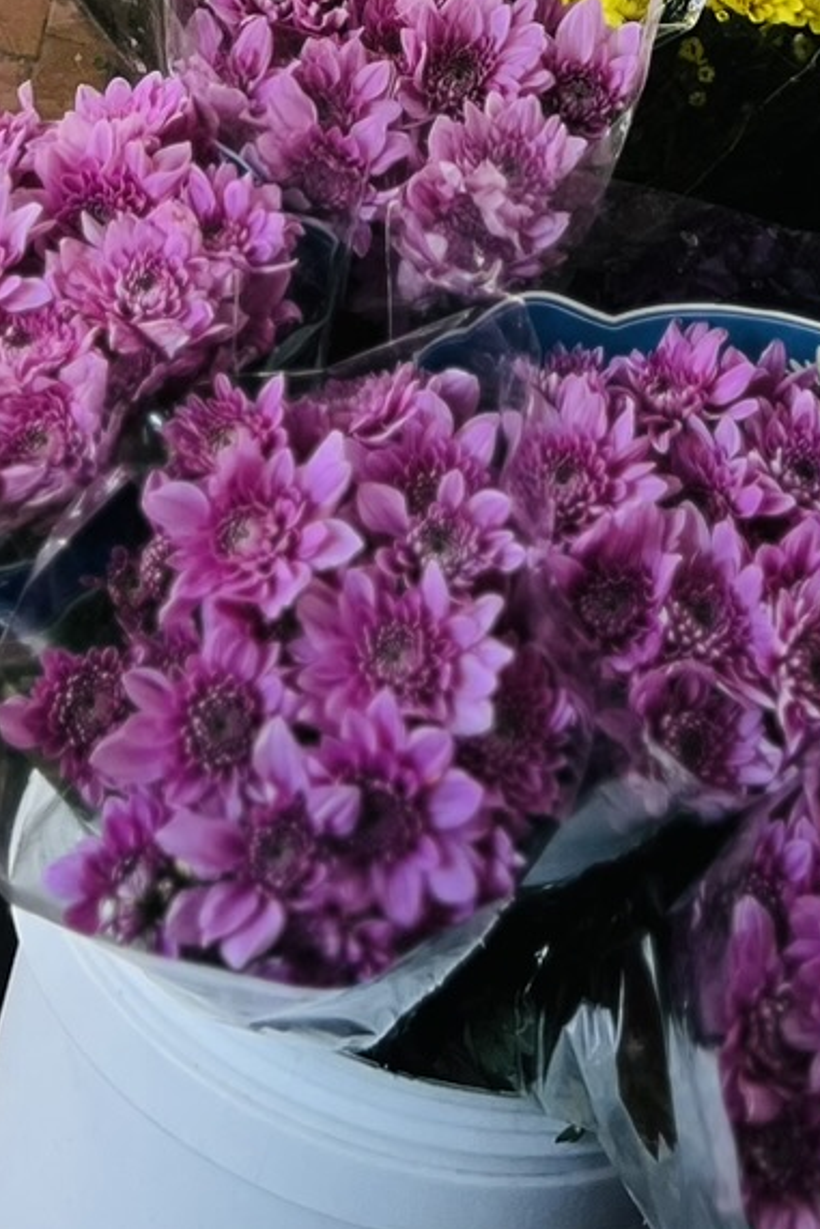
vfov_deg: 18.0
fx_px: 3312
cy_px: -773
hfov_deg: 14.0
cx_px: 680
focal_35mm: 97
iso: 64
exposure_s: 1/122
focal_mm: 5.1
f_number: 1.6
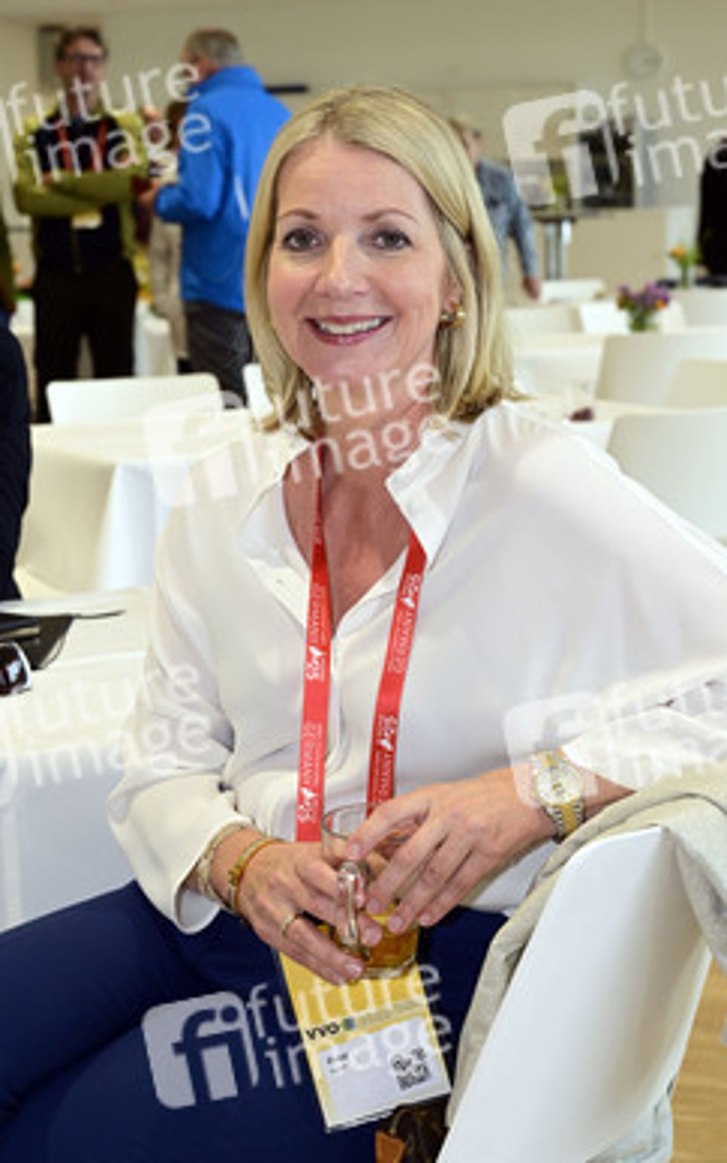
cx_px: 385
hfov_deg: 21.6
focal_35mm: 60
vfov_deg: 34.0
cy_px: 586
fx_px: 1901
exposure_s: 1/200
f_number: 7.1
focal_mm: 57
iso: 2000
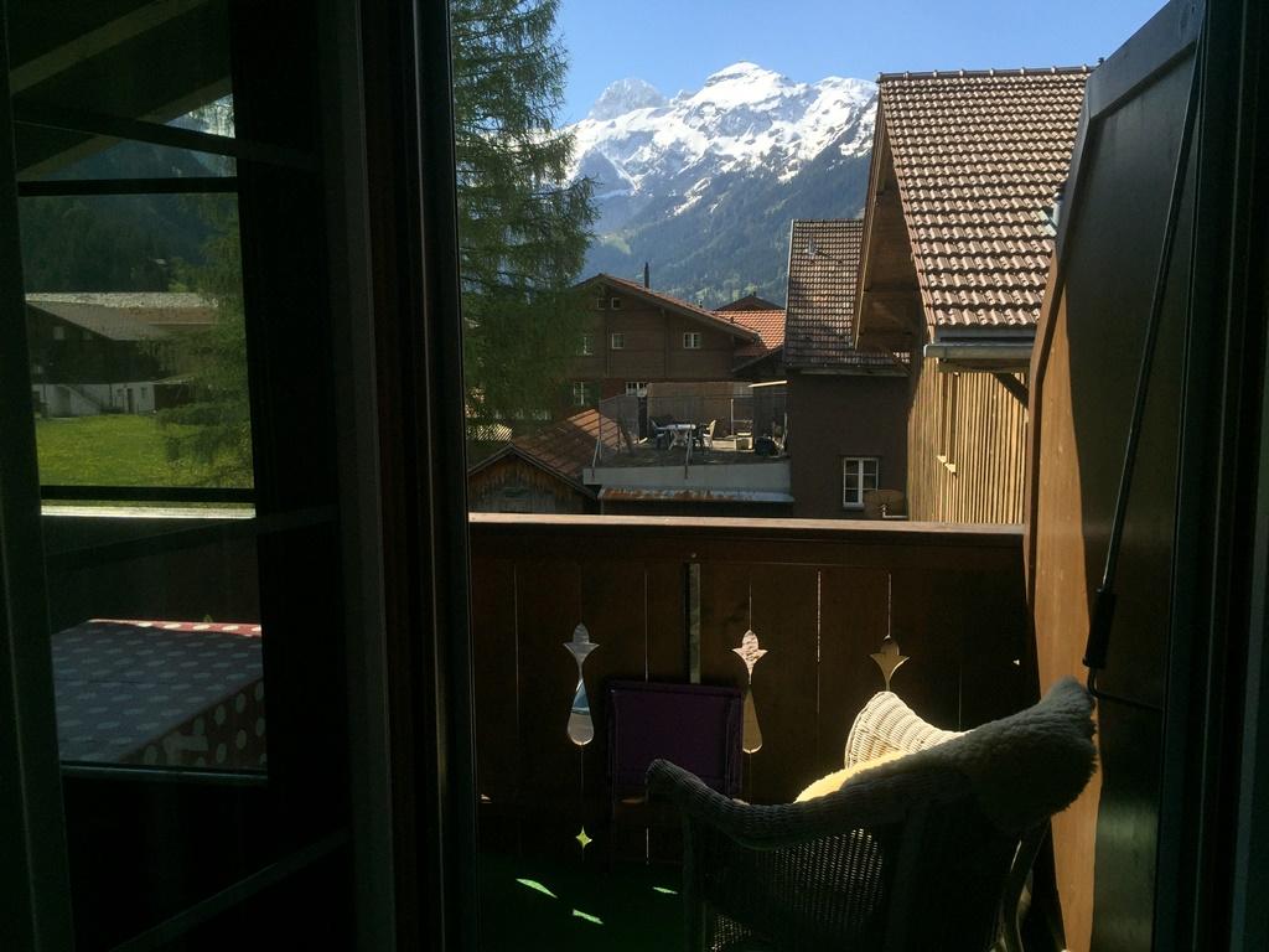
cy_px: 476
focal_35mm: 29
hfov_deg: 61.7
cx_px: 634
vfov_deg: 48.2
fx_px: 1063
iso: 32
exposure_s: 1/2475
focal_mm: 4.15
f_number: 2.2
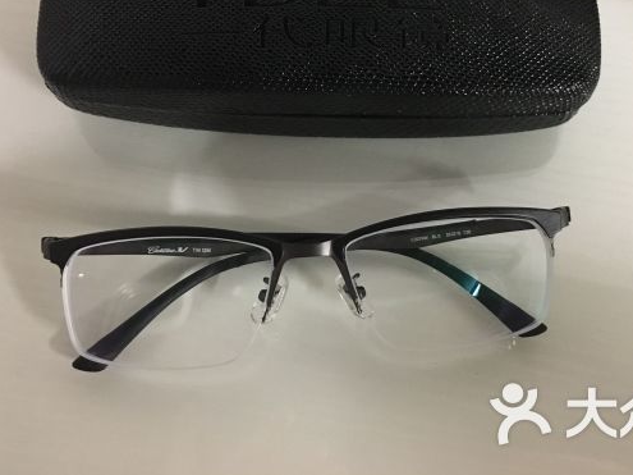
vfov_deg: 34.7
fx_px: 750
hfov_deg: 45.6
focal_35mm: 41
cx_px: 363
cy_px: 144
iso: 400
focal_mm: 4.15
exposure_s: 1/17
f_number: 2.2
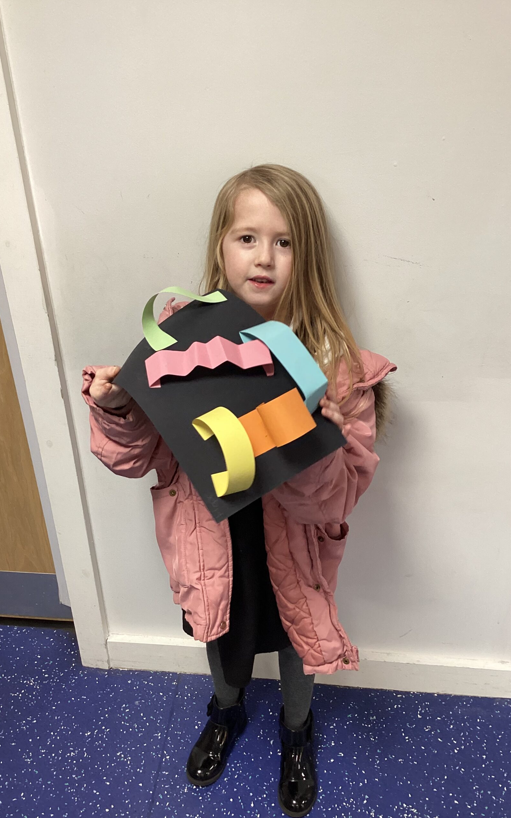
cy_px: 409
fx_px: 735
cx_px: 244
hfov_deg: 38.3
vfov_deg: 58.1
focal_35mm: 33
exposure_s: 1/50
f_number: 2.4
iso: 160
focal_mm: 3.3
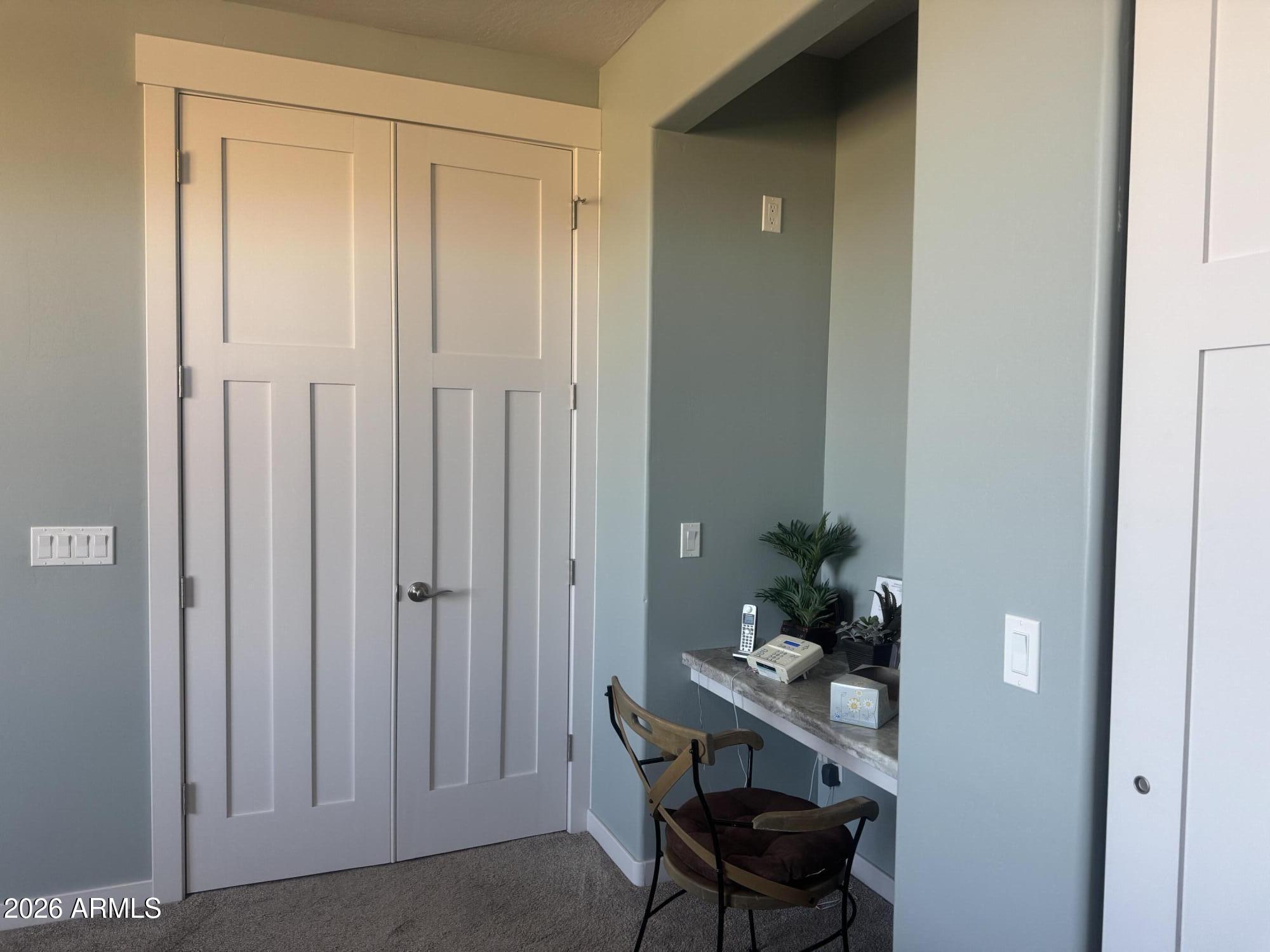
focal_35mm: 24
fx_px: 881
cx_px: 635
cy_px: 476
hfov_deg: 71.6
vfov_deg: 56.8
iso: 160
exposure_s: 1/121
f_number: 1.78
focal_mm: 6.76
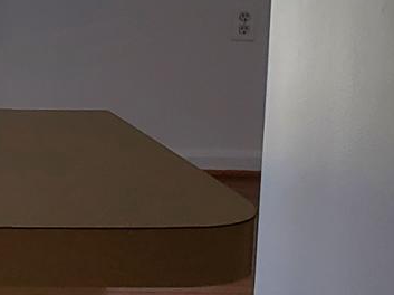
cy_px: -134
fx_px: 1717
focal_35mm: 151
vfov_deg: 9.6
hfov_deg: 11.0
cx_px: -559
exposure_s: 1/120
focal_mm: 4.3
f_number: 2.4
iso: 50
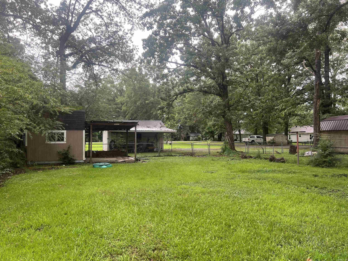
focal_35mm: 26
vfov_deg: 53.1
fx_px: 261
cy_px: 130
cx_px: 174
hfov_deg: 67.3
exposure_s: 1/238
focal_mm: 5.7
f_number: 1.5
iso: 50
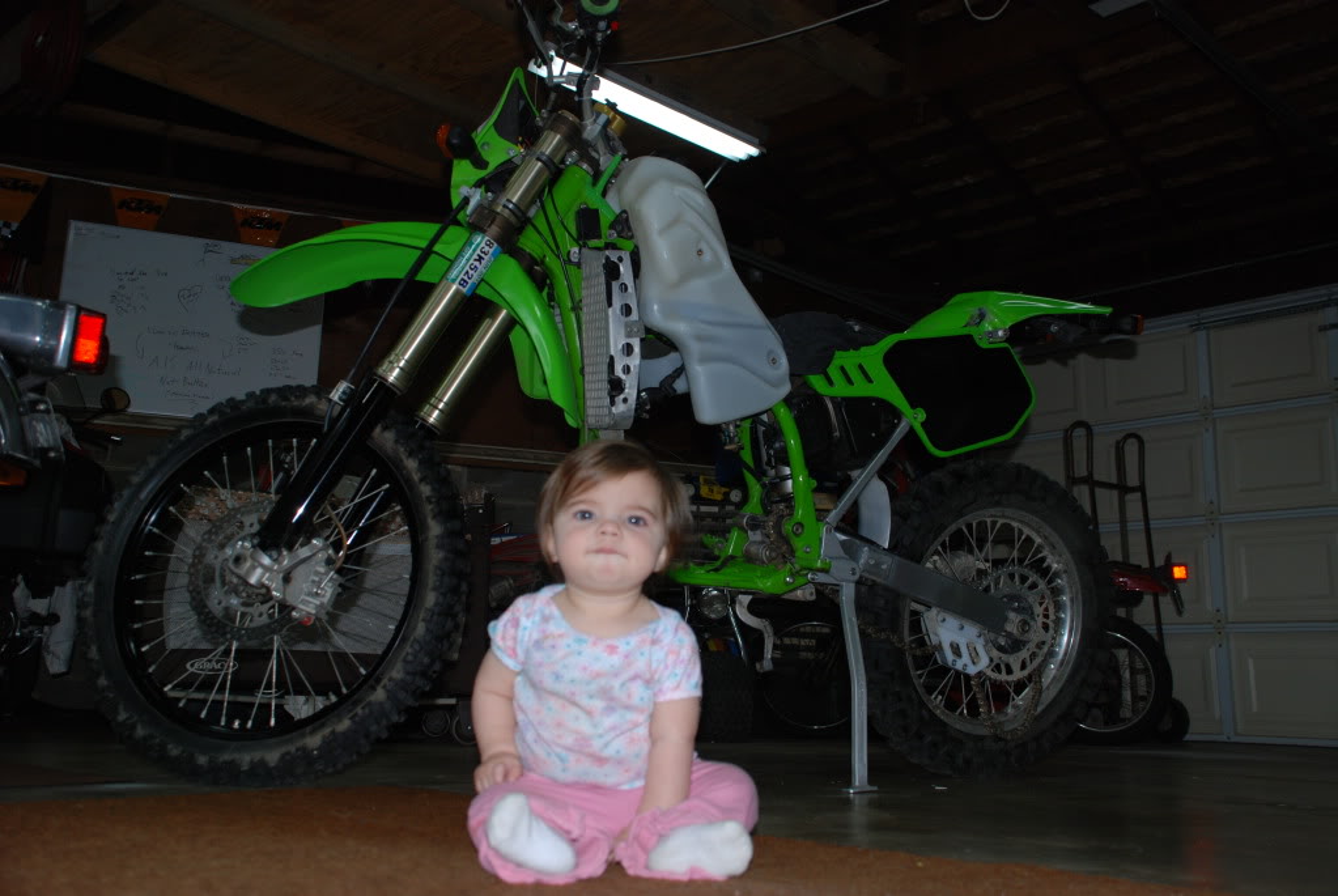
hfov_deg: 57.2
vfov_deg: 40.1
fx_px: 1228
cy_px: 448
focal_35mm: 33
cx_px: 669
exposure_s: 1/60
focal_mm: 22
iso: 200
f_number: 3.8
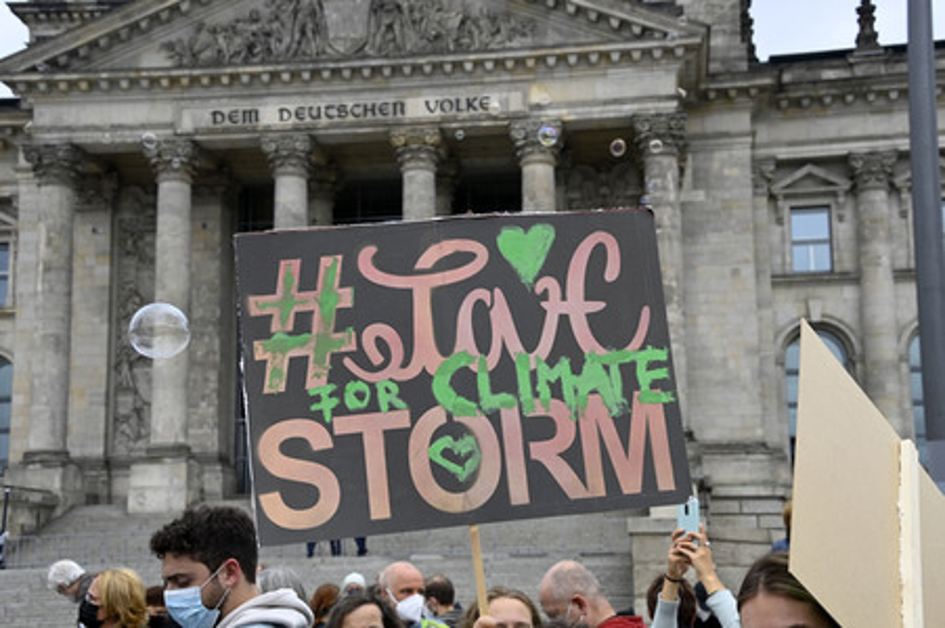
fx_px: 1521
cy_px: 314
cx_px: 472
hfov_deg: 34.5
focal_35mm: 58
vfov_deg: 23.3
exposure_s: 1/320
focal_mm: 58
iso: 400
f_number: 9
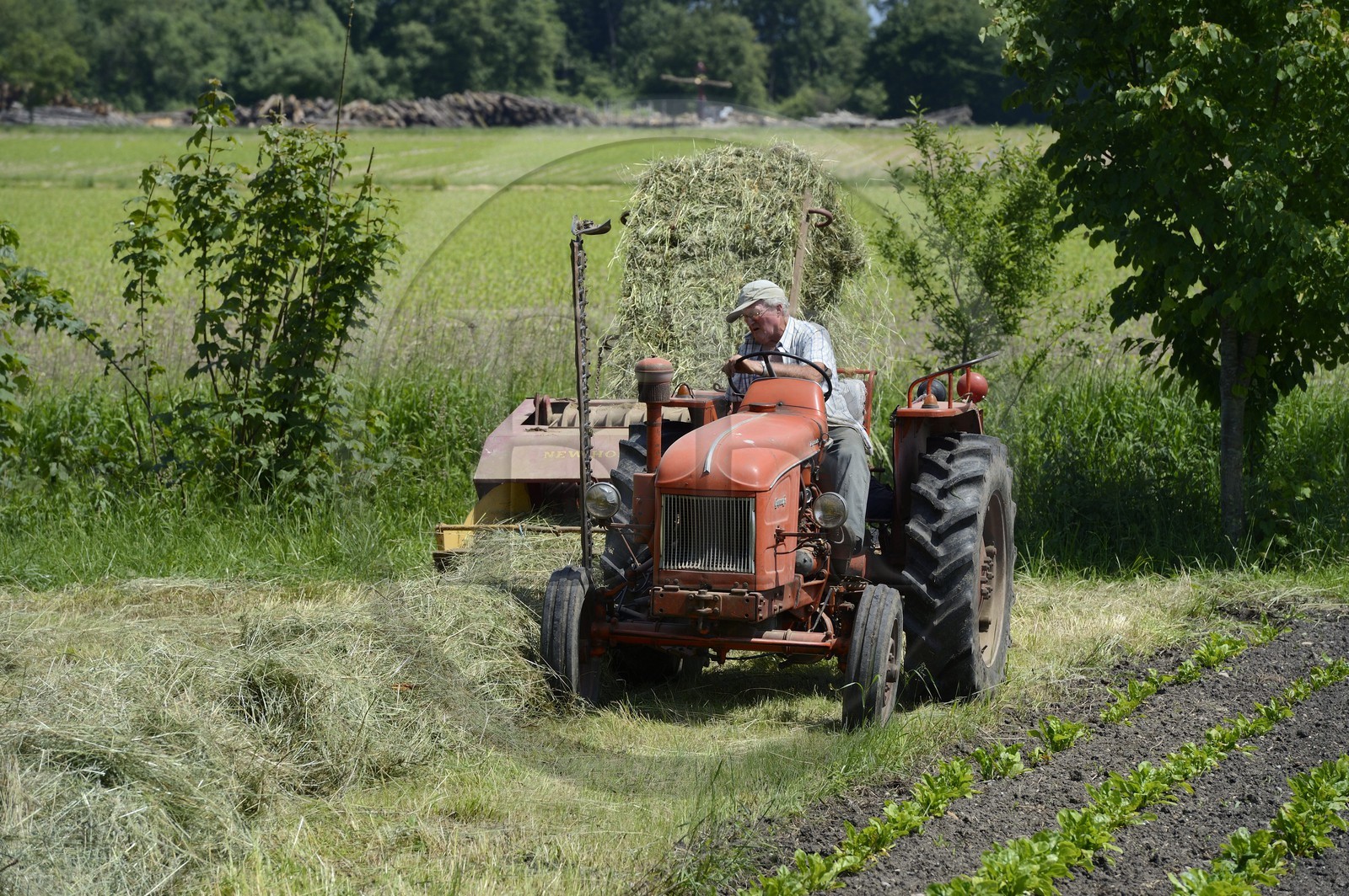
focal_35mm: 200
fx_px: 7488
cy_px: 448
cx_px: 674
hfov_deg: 10.3
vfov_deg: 6.9
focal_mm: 200
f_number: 9
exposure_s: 1/320
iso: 200
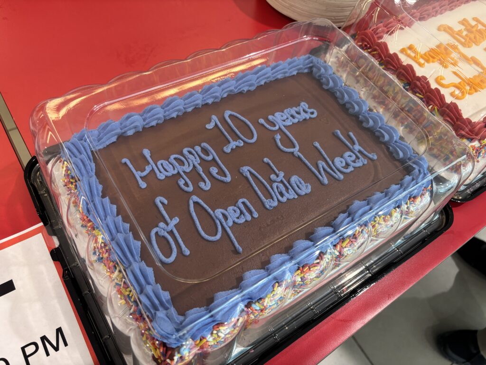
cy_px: 182
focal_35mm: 26
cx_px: 243
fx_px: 365
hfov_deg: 67.3
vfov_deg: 53.1
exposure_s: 1/60
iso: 125
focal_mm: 5.96
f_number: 1.6
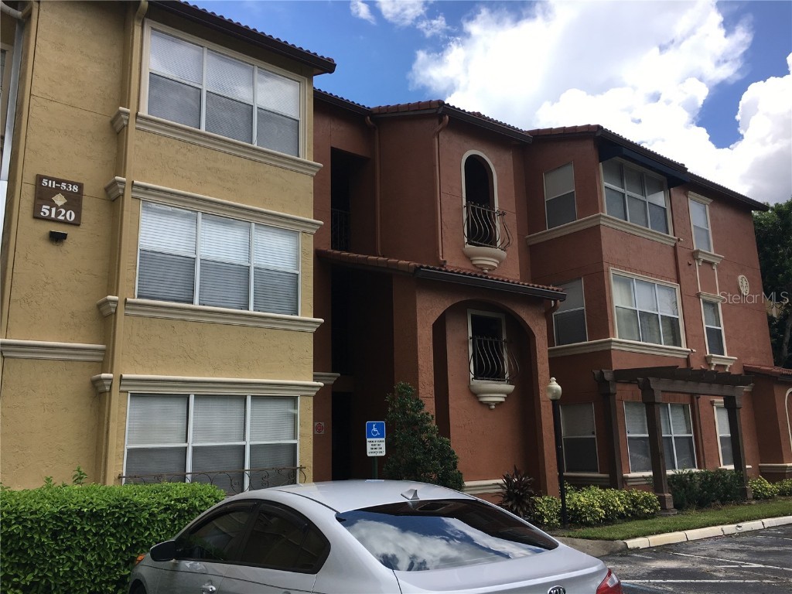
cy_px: 297
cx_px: 396
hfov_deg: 61.7
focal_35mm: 29
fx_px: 664
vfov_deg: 48.2
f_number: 2.2
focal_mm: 4.15
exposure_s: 1/1570
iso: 25
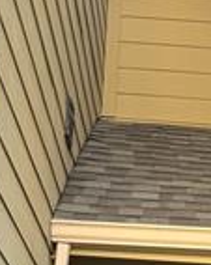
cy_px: 498
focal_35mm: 127
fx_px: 995
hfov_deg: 12.0
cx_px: 185
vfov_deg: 13.4
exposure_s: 1/167
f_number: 1.78
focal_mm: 6.76
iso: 64
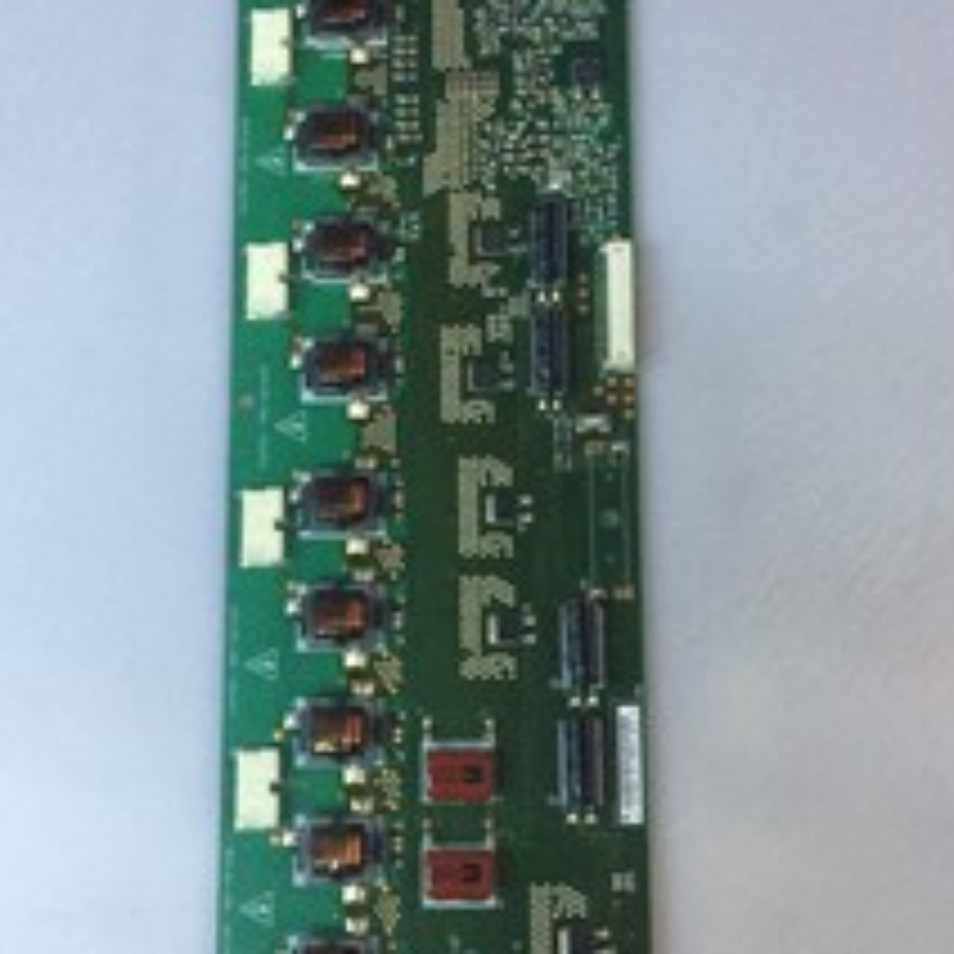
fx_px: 1559
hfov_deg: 34.0
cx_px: 468
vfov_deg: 33.9
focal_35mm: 50
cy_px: 587
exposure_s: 1/20
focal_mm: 4.15
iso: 250
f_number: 2.2
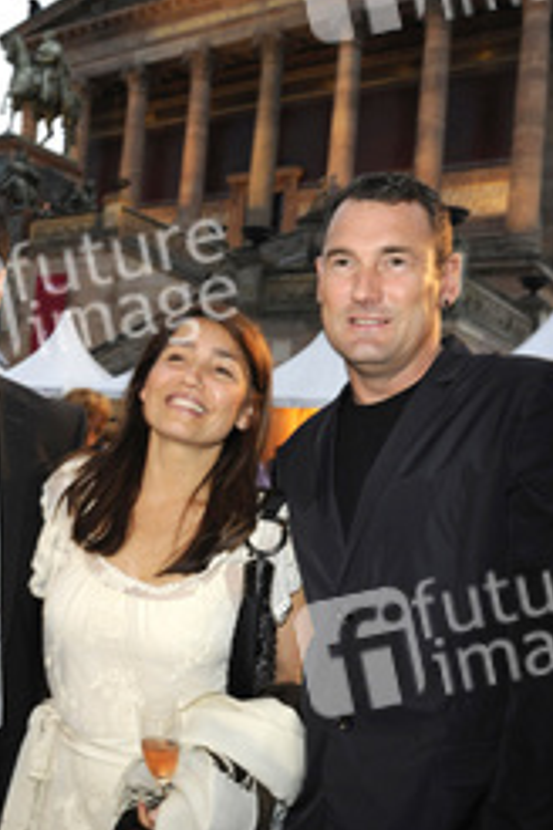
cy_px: 469
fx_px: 899
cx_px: 162
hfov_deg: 33.7
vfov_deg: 49.4
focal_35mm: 39
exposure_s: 1/60
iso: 800
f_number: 5.6
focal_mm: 24
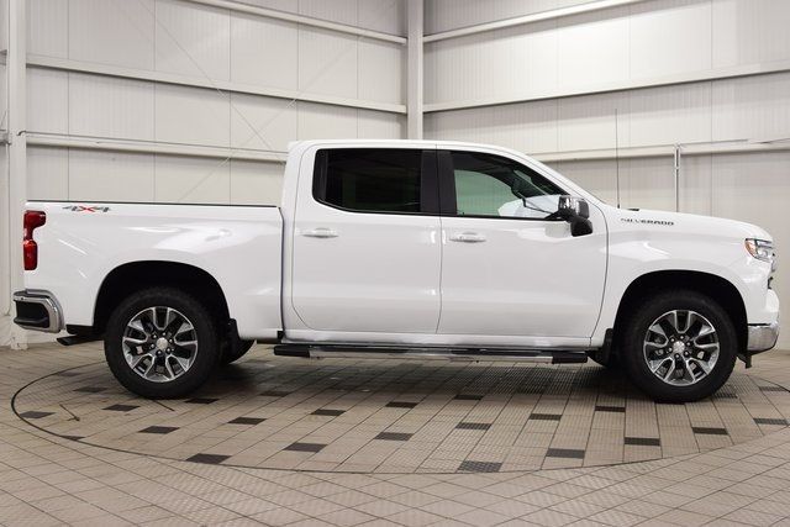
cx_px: 395
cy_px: 264
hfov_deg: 45.0
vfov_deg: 30.9
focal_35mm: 44
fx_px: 955
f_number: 7.1
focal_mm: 29
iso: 500
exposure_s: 1/30
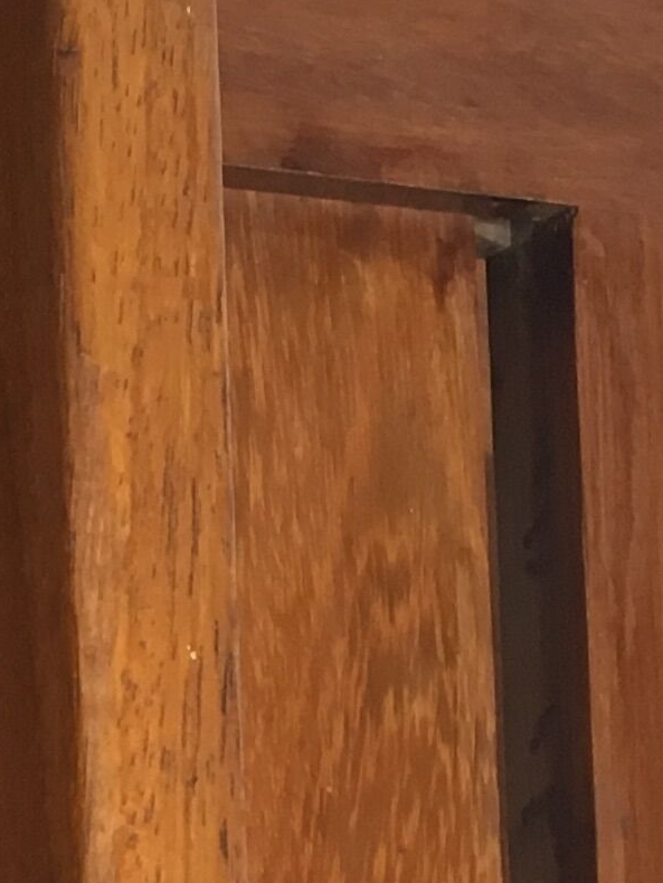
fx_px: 3777
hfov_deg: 9.5
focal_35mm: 148
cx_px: -541
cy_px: 1364
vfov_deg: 12.6
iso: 100
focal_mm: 4.15
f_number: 2.2
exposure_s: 1/33
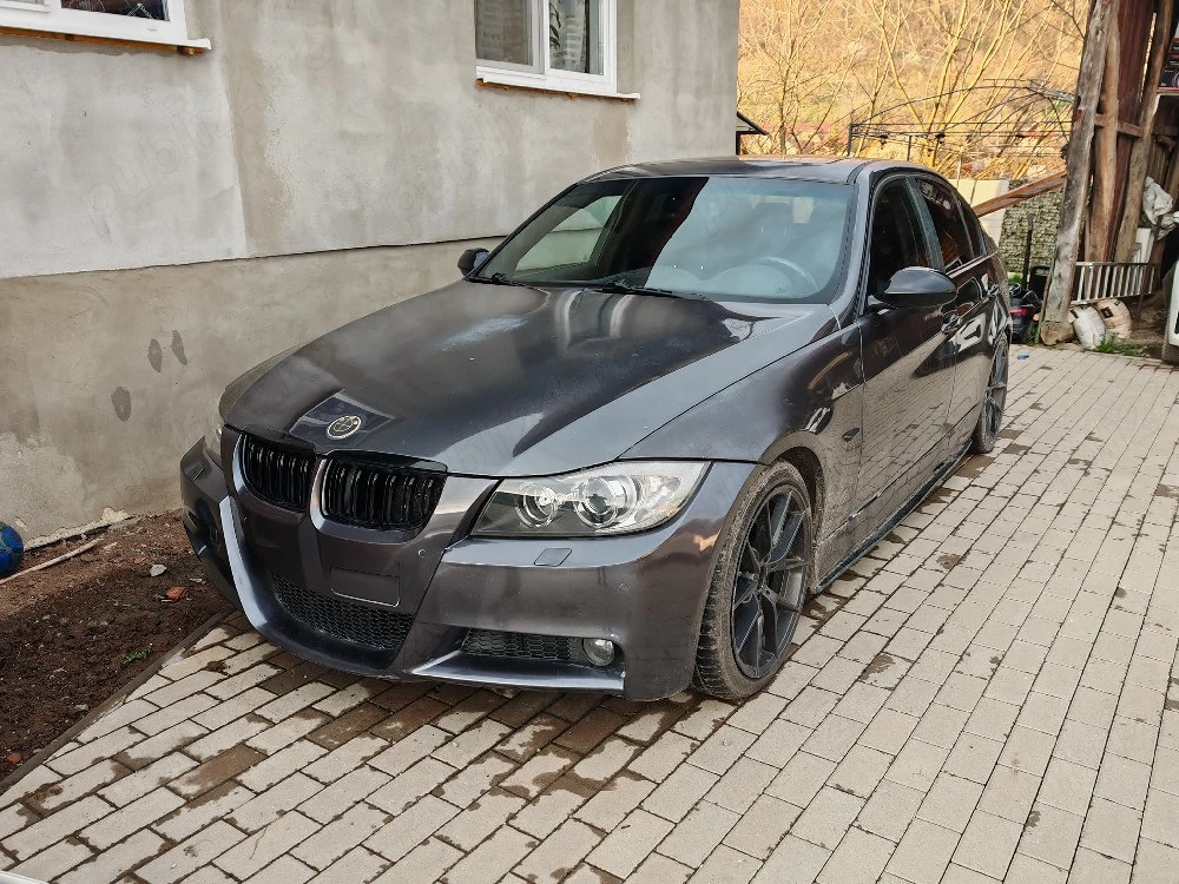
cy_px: 442
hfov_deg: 65.3
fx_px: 920
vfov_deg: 51.4
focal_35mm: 27
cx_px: 590
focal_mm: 6.83
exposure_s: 1/100
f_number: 2
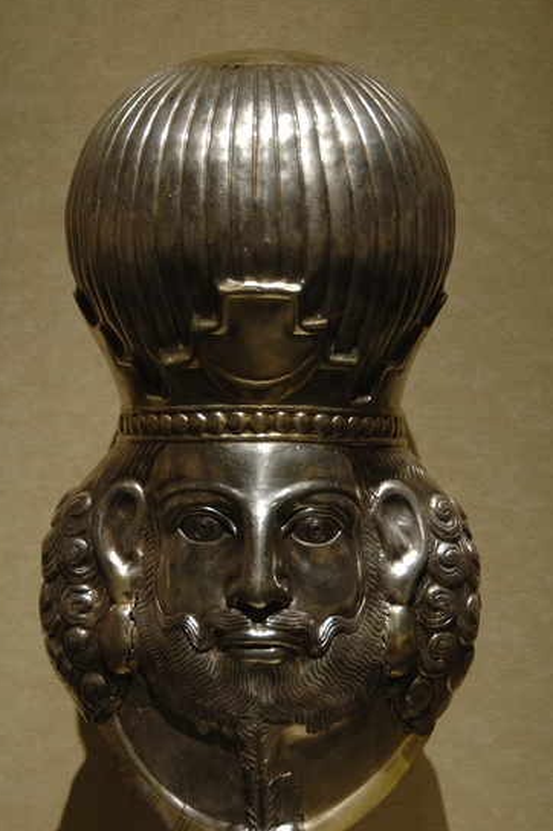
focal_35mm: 113
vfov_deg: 18.1
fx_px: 2607
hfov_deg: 12.1
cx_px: 263
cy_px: 458
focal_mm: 62
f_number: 5
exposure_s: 1/25
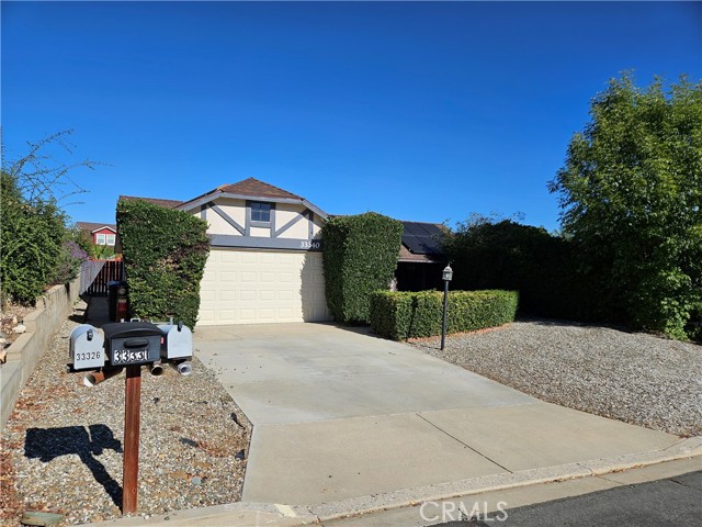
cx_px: 351
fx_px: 466
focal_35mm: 23
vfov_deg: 58.9
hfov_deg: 73.9
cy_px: 264
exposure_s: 1/3381
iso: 25
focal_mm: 5.4
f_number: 1.8
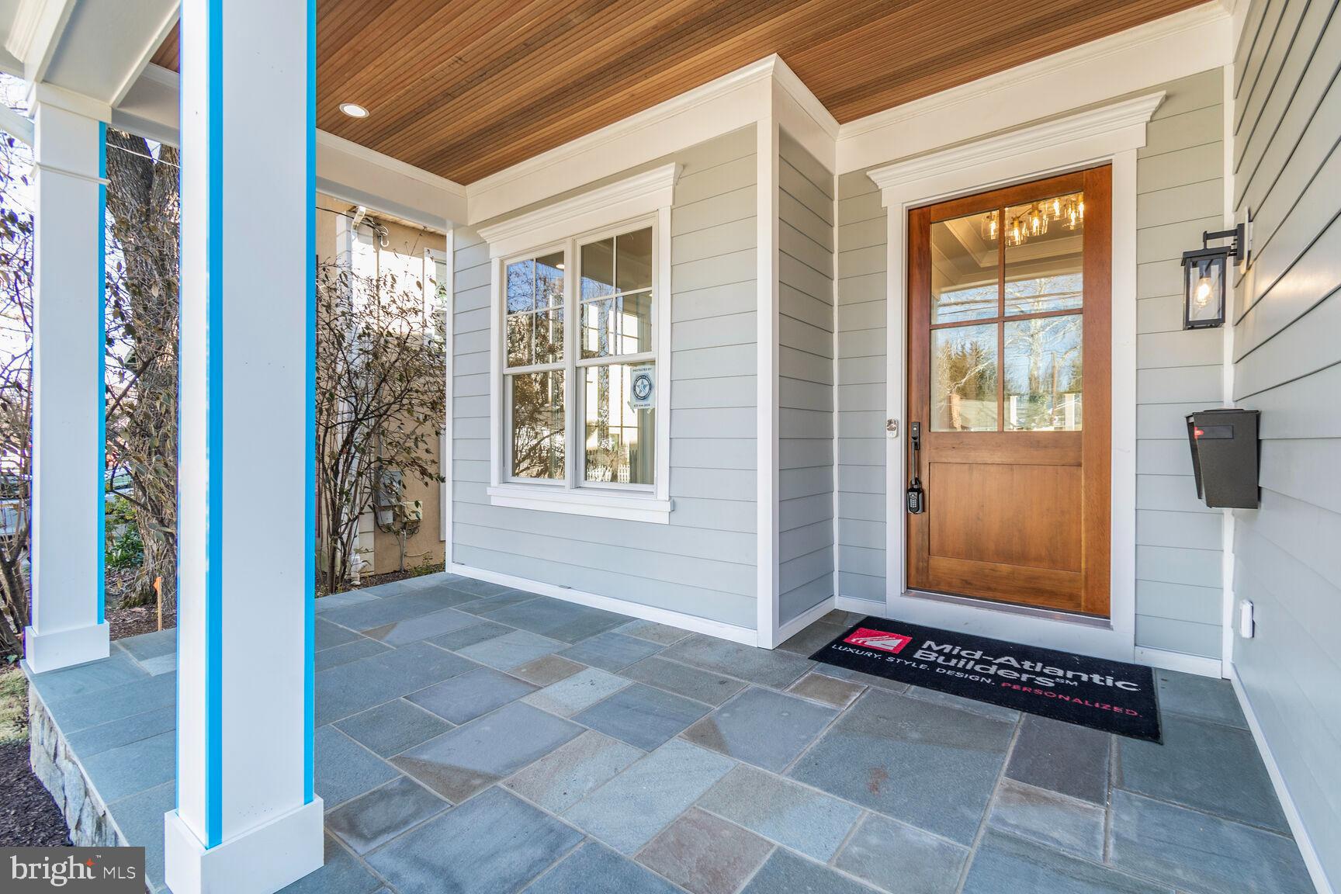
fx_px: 559
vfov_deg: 77.3
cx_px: 670
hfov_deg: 100.4
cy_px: 447
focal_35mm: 15
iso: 200
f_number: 8
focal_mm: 10
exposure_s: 1/30
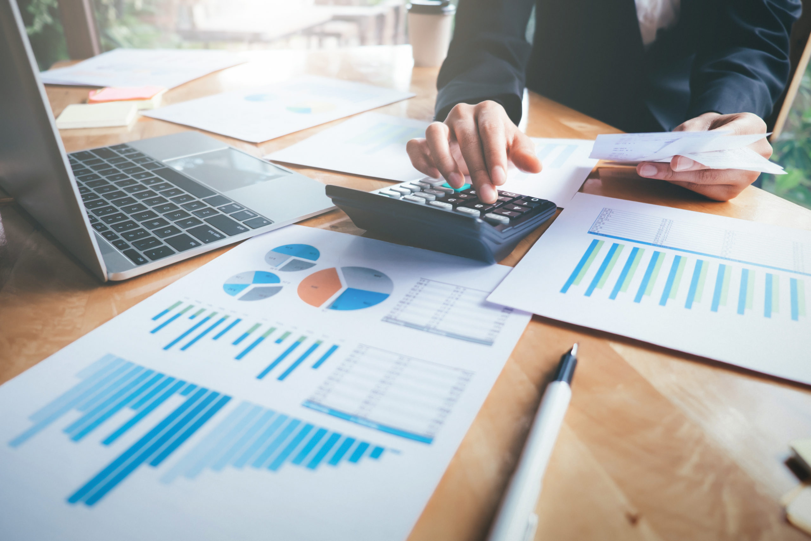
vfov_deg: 47.9
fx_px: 608
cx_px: 406
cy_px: 270
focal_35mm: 27
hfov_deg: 67.4
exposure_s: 1/180
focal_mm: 18
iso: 250
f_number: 2.8
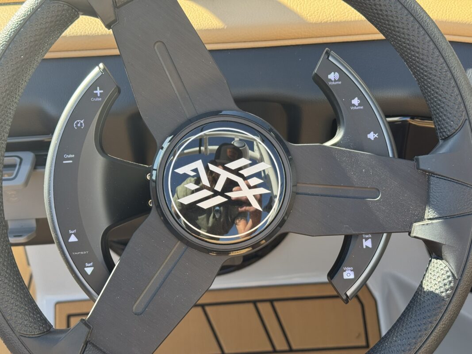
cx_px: 236
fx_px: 654
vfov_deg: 30.3
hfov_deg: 39.7
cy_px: 177
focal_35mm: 48
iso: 64
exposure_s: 1/294
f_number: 1.78
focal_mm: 6.76
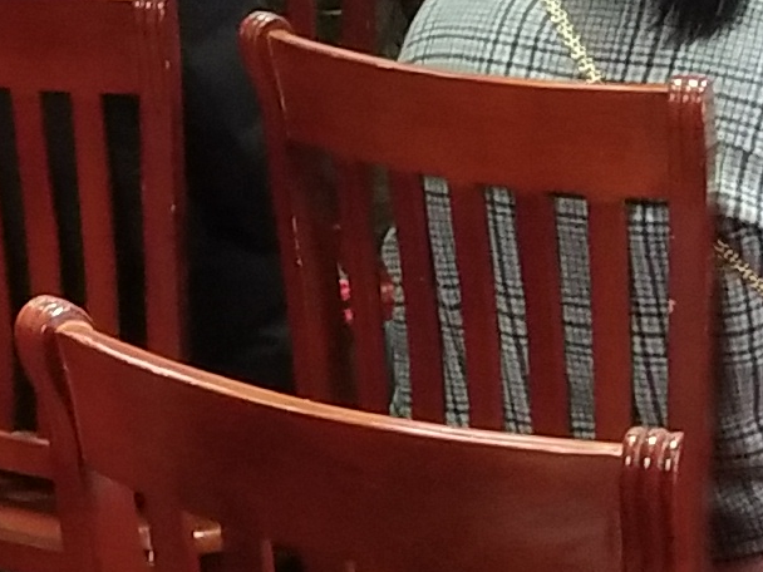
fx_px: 4386
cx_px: -491
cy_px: 186
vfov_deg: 7.5
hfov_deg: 9.6
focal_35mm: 199
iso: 346
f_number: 1.8
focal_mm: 3.95
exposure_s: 1/60
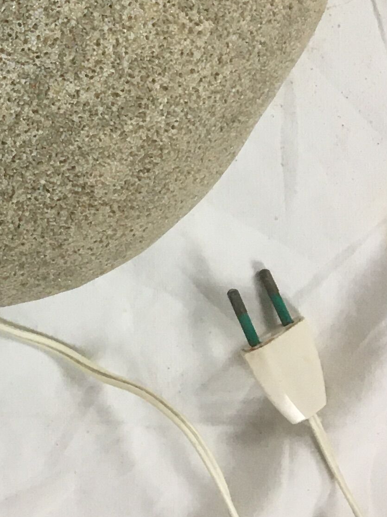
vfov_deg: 17.9
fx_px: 1566
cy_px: -78
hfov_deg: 13.4
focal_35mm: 105
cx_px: -167
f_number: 2.2
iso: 40
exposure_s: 1/33
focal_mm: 4.15
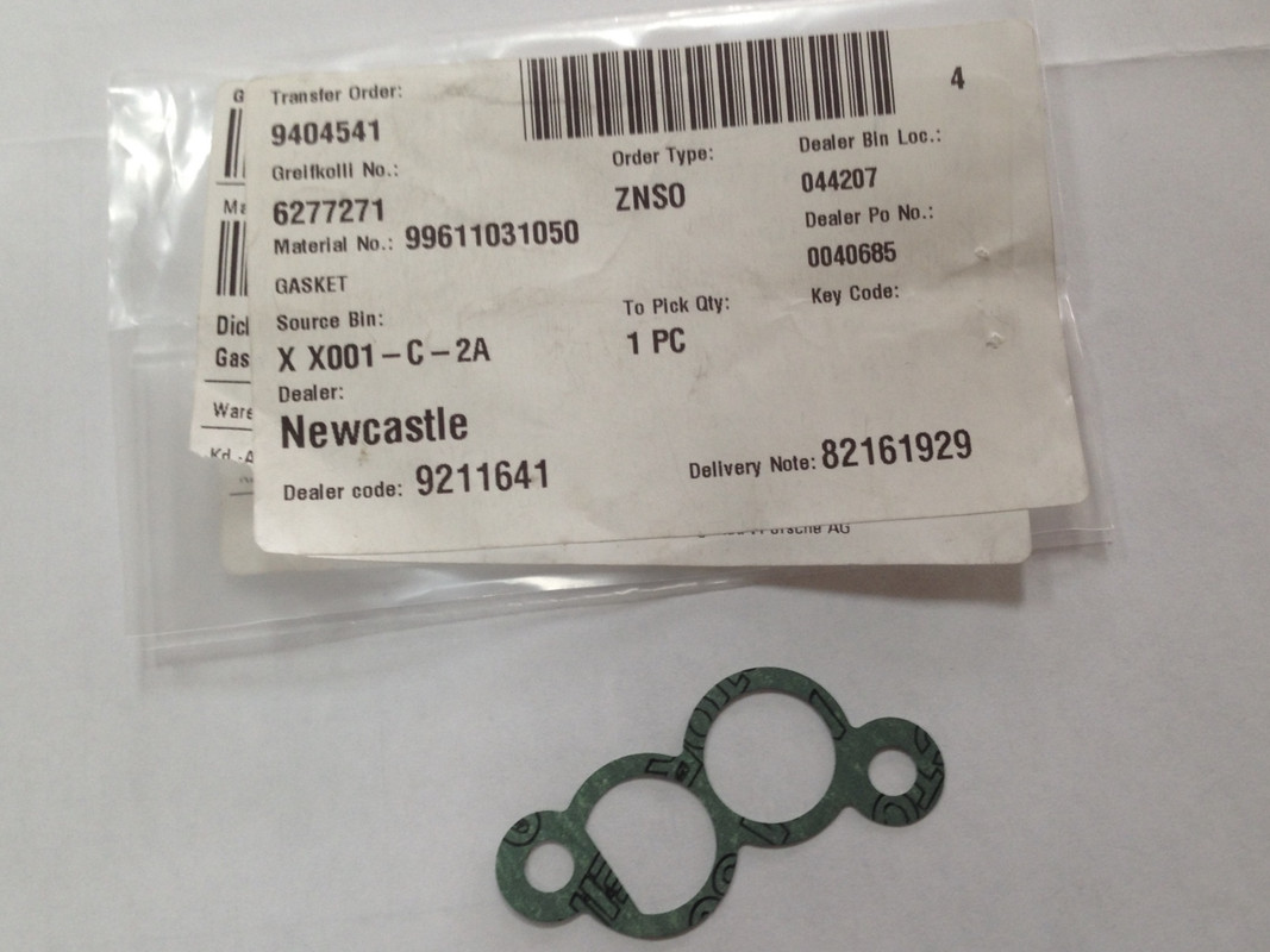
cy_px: 476
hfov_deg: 55.4
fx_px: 1211
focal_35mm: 33
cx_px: 635
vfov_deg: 42.9
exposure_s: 1/20
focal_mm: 4.12
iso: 64
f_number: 2.4
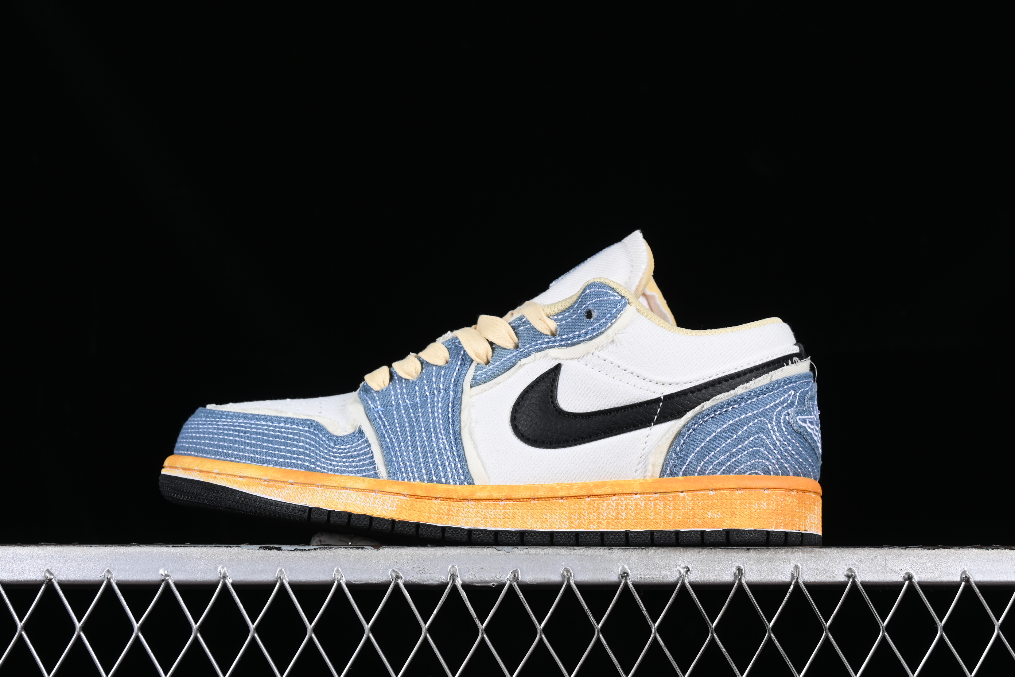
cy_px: 338
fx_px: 2030
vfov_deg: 18.9
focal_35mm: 72
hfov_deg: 28.1
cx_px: 508
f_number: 8
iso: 160
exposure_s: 1/80
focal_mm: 48
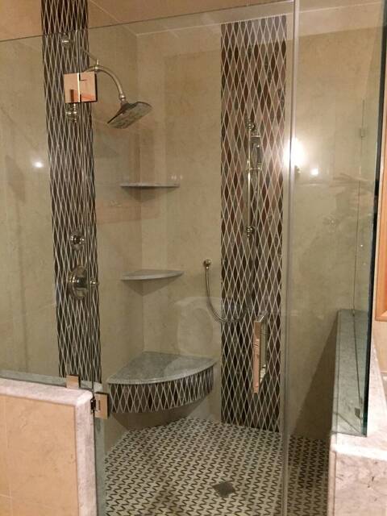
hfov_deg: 48.2
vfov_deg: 61.7
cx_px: 194
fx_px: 432
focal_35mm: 29
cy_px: 258
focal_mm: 4.15
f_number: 2.2
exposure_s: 1/15
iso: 320
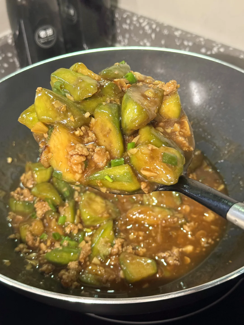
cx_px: 122
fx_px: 451
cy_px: 162
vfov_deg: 39.7
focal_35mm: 48
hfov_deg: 30.3
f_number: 1.78
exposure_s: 1/40
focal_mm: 6.76
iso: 500
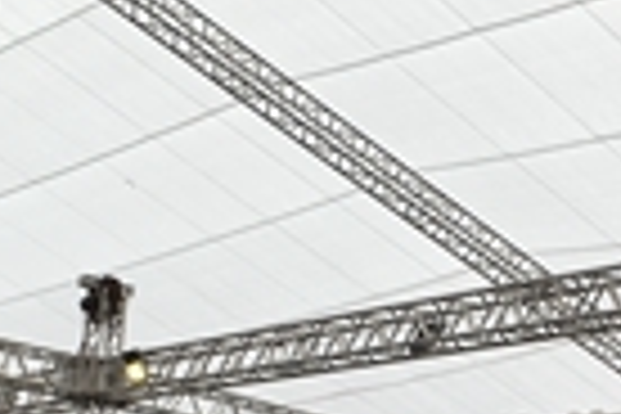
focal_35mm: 109
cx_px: 495
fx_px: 1880
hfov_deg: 18.6
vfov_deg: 12.3
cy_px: 484
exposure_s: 1/151
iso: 25
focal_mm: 4.15
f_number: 2.2
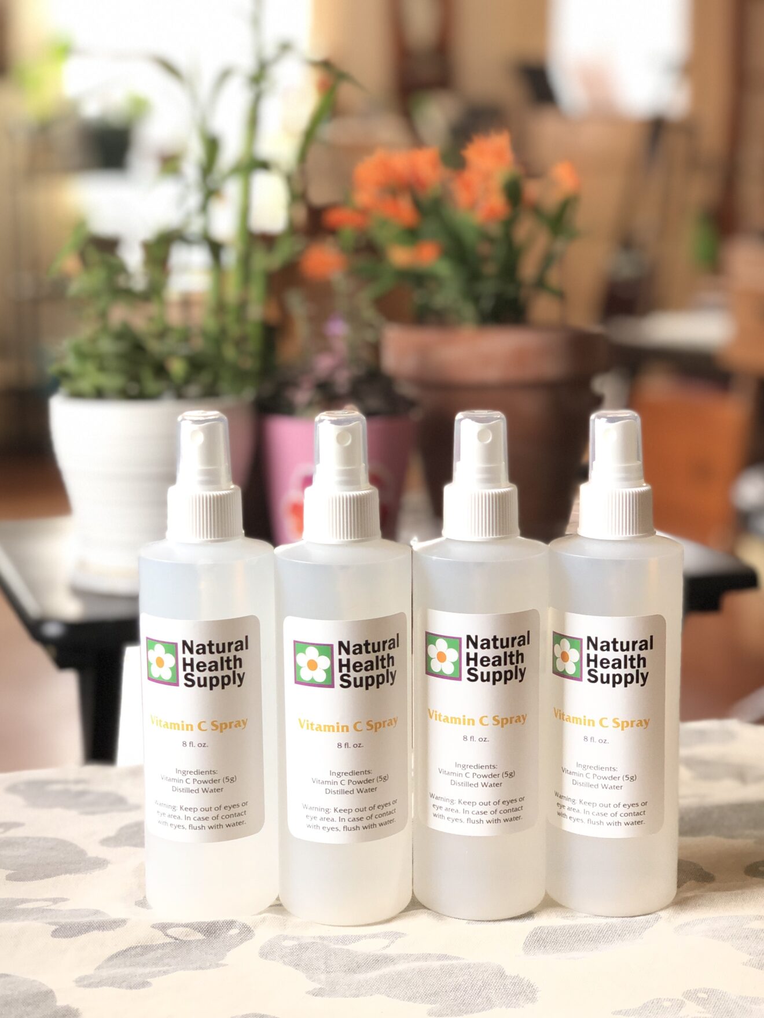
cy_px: 509
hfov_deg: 28.0
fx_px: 1530
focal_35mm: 52
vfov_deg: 36.8
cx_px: 382
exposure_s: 1/30
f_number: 2.4
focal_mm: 6
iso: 125
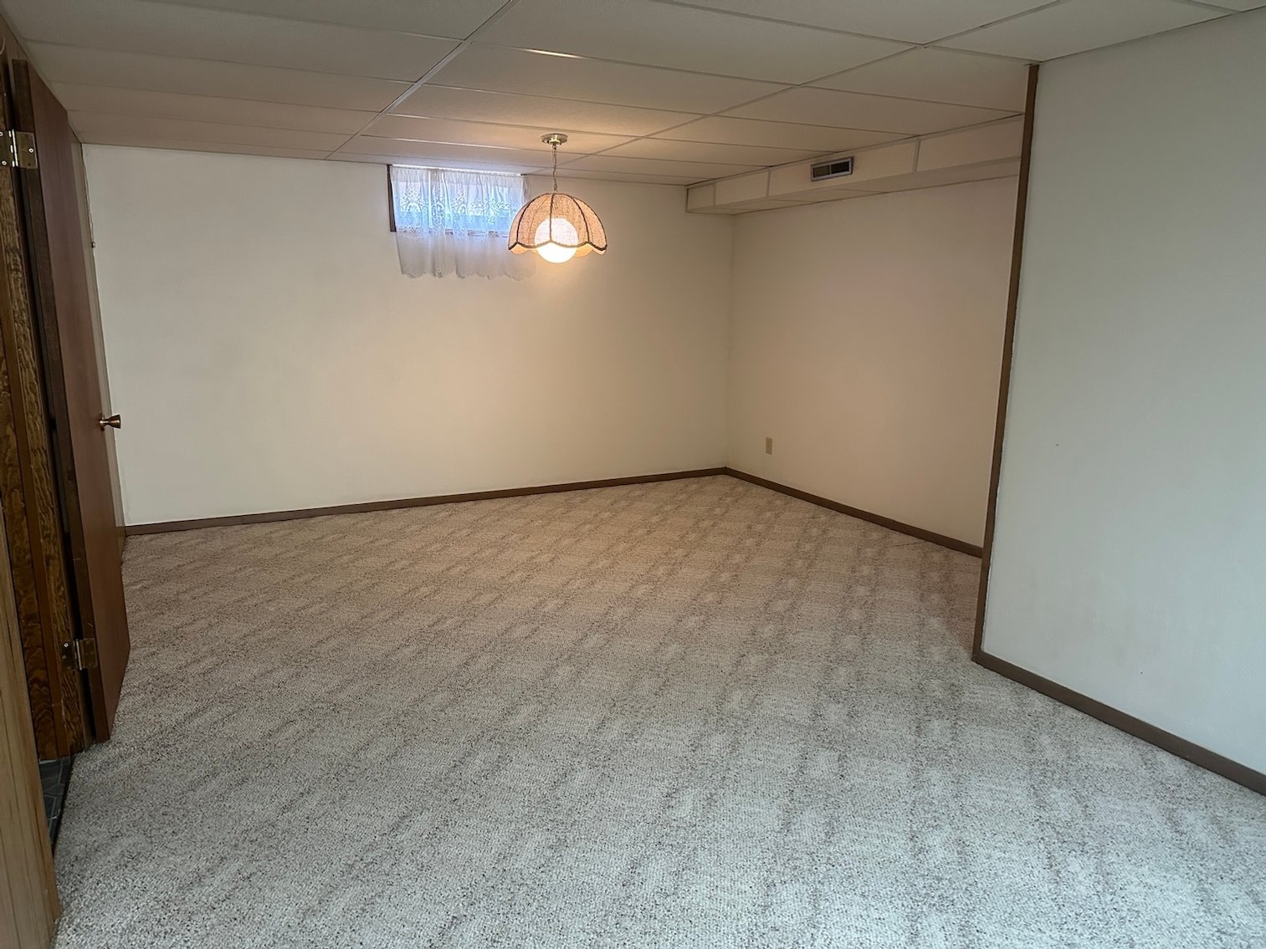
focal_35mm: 24
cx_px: 633
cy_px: 474
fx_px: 878
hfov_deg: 71.6
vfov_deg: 56.8
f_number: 1.78
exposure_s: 1/60
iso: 500
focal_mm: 6.86
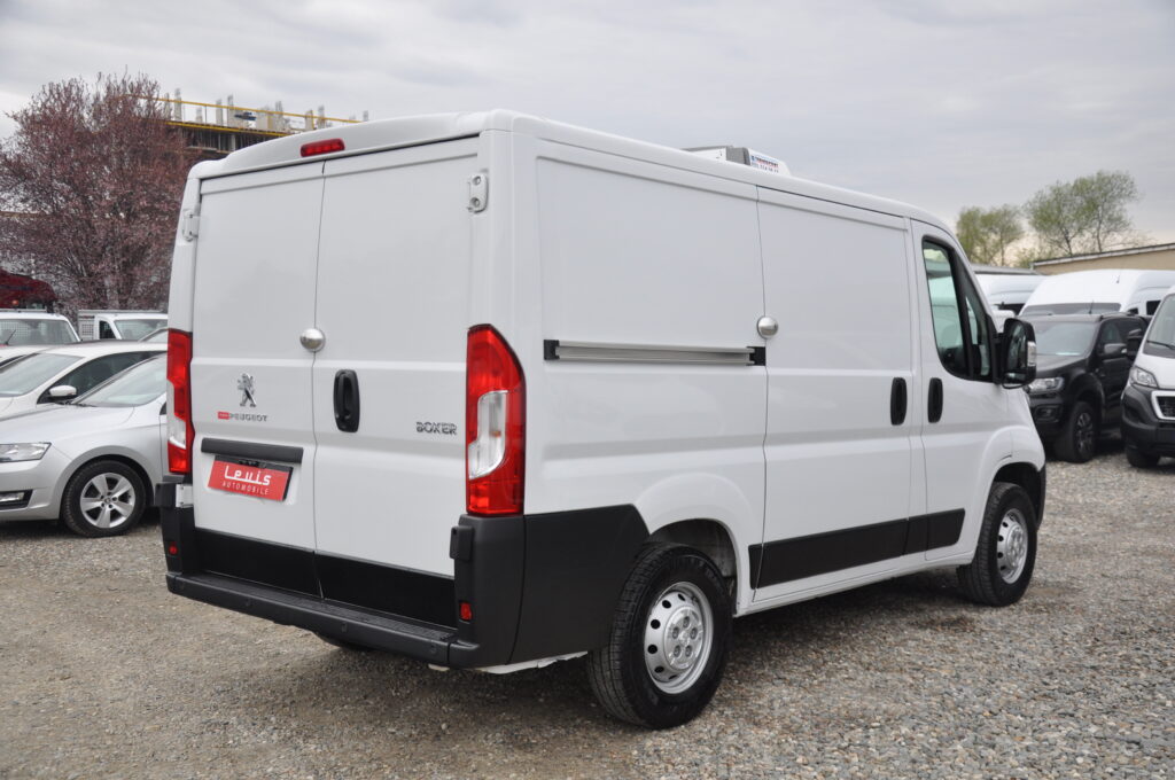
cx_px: 588
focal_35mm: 38
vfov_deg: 35.4
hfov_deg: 51.3
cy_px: 390
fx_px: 1222
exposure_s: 1/100
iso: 400
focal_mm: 25
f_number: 5
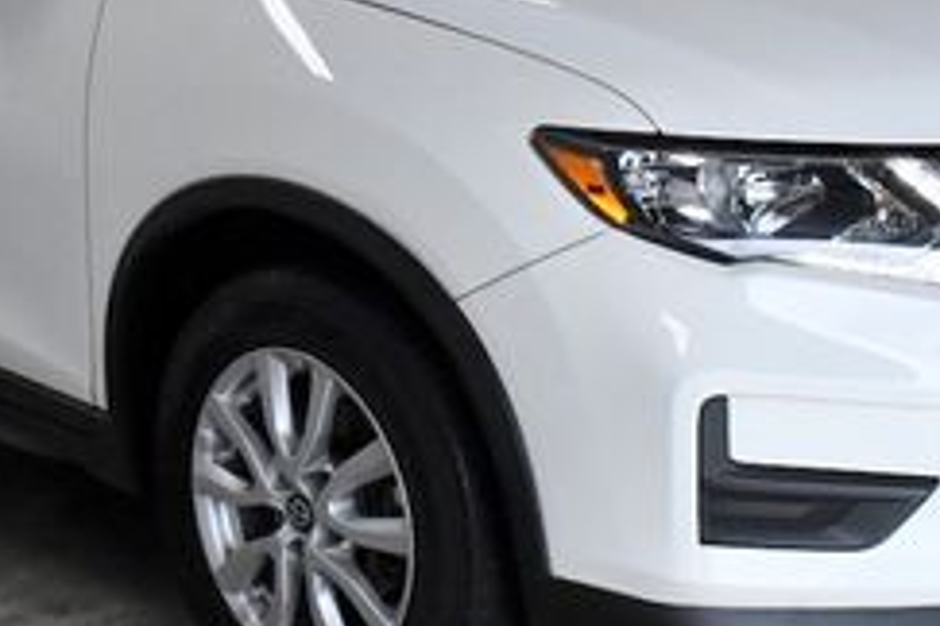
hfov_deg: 21.4
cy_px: 137
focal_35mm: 95
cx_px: 395
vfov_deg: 14.3
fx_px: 2480
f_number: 13
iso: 2500
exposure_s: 1/640
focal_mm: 24
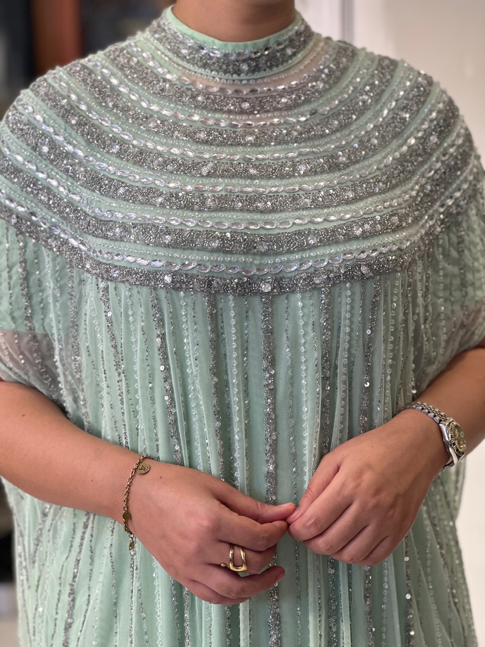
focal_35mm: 77
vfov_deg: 25.3
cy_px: 324
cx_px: 242
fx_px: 1438
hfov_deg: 19.1
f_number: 2.8
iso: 50
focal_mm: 9
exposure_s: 1/100
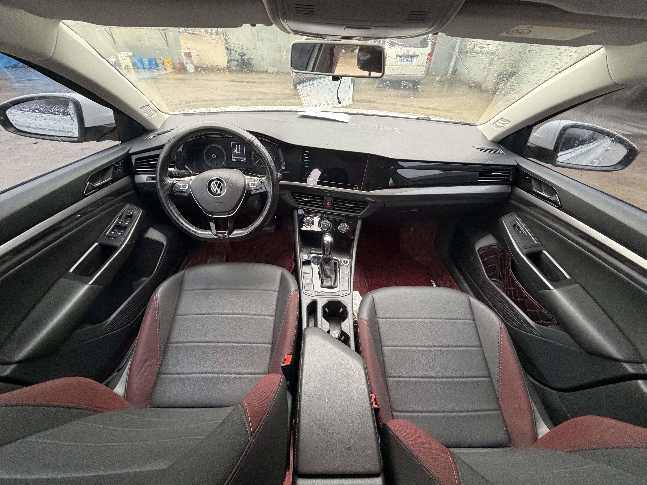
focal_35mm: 14
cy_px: 242
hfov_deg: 102.1
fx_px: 262
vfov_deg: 85.7
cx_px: 324
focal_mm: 2.22
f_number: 2.2
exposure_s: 1/73
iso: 320
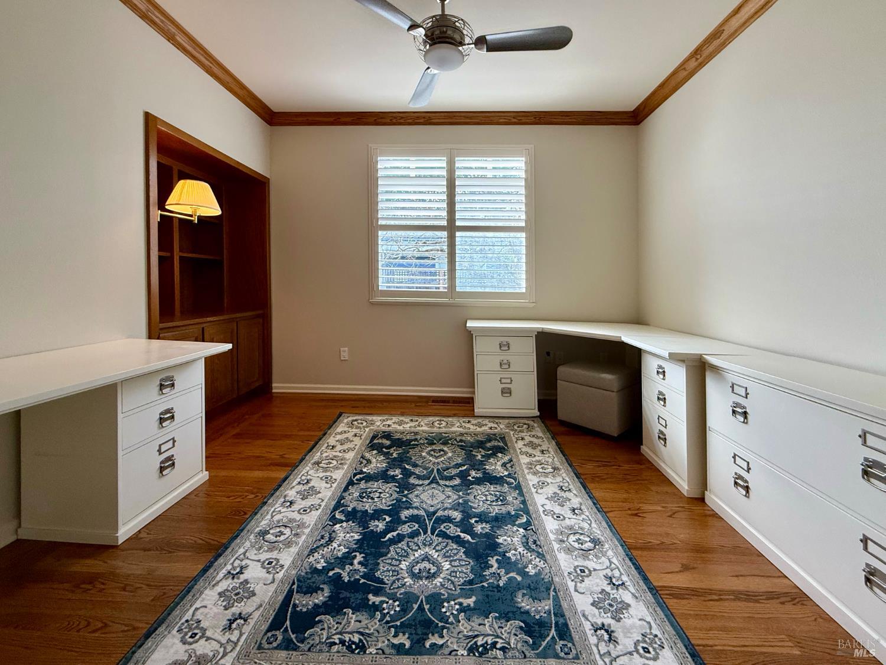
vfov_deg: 85.7
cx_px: 443
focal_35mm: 14
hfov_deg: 102.1
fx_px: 358
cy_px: 332
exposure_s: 1/120
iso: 160
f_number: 2.2
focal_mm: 2.22
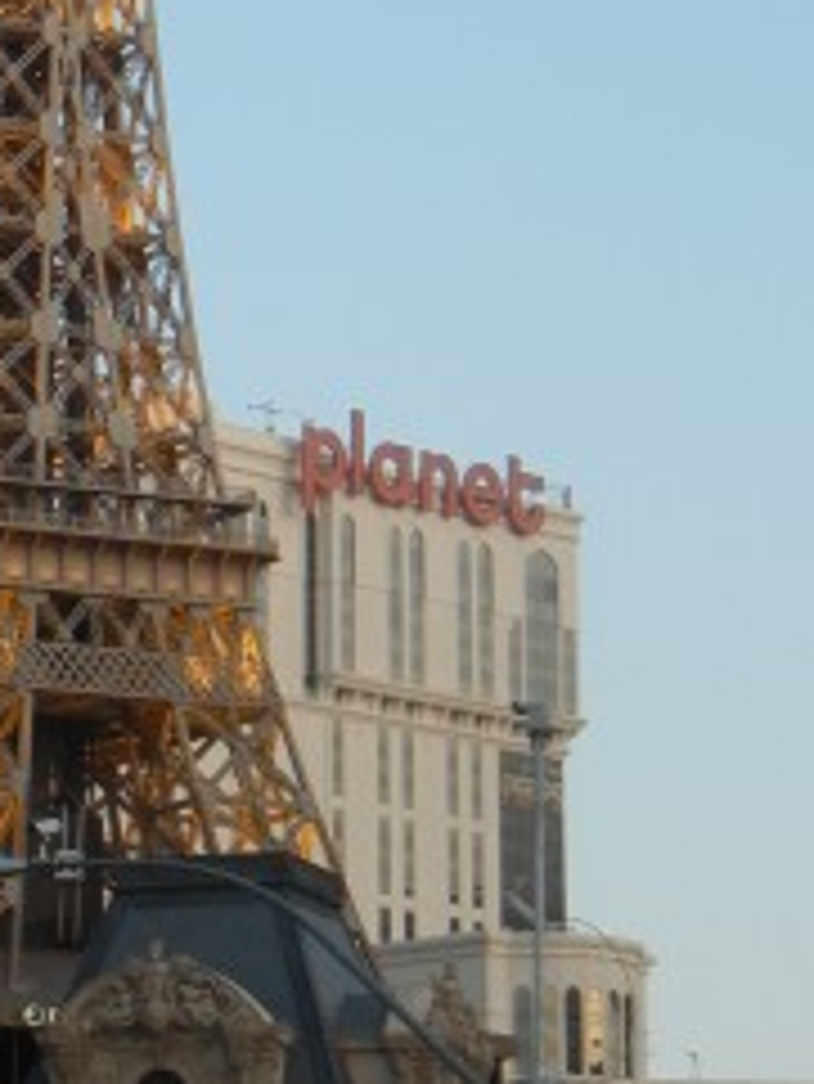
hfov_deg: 7.9
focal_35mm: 188
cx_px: 31
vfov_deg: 10.5
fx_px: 5889
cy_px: 306
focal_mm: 10.6
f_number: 4
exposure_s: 1/74.2
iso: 160
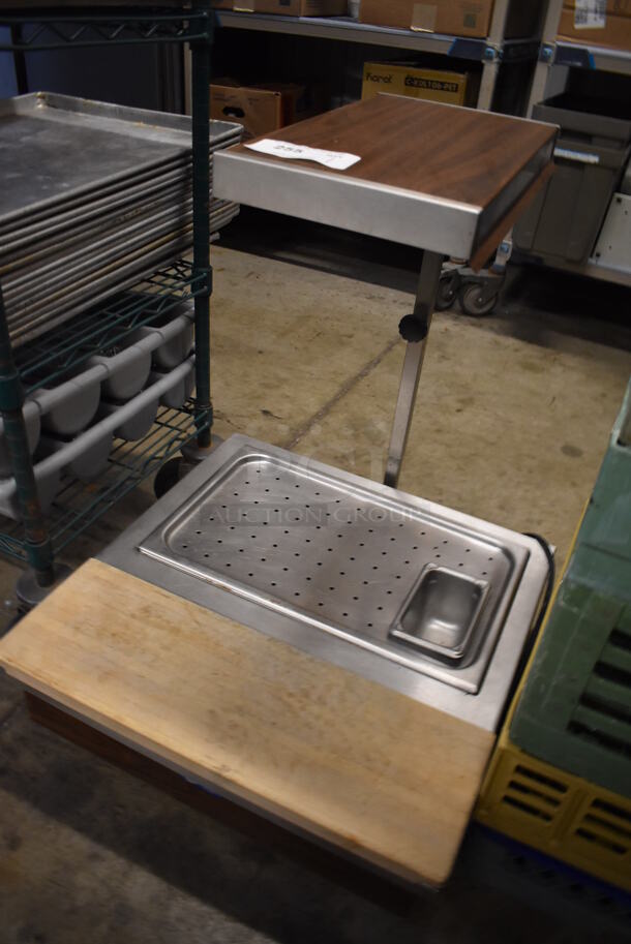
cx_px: 316
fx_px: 709
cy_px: 472
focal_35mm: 27
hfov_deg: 48.0
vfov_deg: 67.3
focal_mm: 18
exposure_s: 1/125
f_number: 3.5
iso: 2000
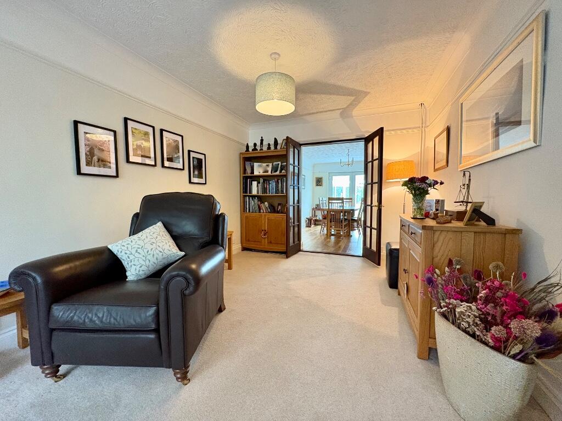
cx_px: 281
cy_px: 210
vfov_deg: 85.7
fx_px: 227
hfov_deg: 102.1
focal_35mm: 14
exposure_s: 1/50
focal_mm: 2.22
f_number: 2.2
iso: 500
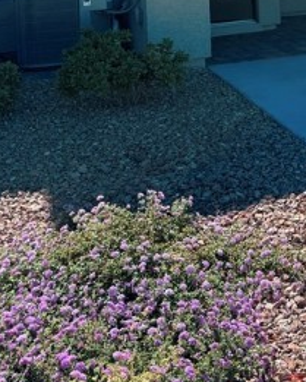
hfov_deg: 21.0
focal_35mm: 69
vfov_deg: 25.0
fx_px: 781
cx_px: 341
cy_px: -66
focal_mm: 6.76
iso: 80
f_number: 1.78
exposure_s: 1/3279
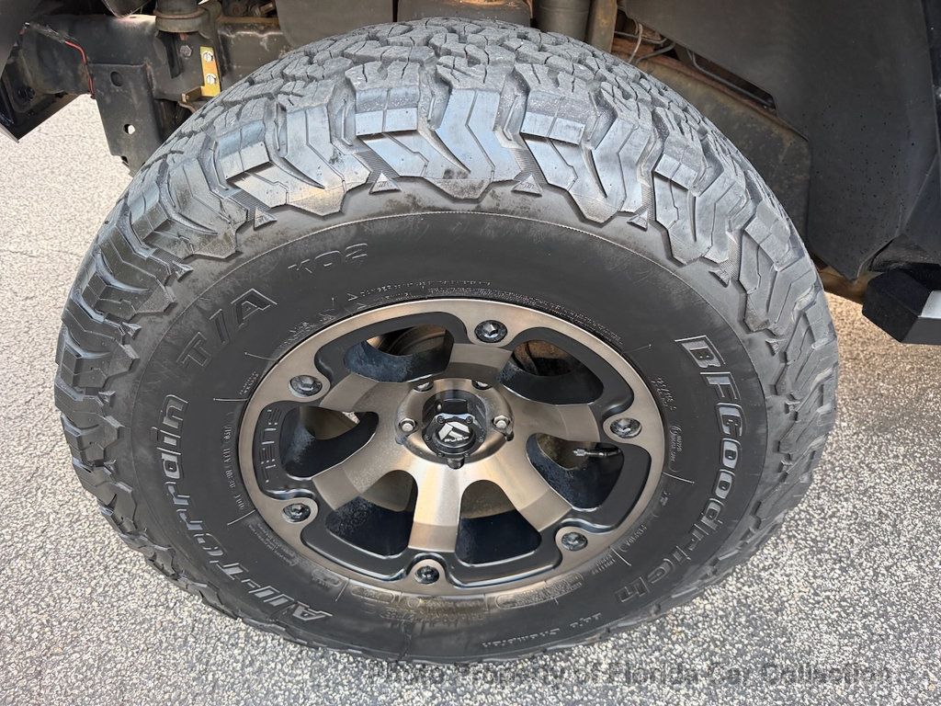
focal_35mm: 24
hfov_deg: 71.6
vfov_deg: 56.8
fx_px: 652
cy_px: 353
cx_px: 470
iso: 200
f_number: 1.78
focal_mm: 6.76
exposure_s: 1/61
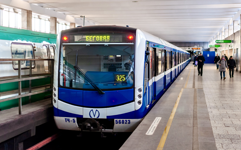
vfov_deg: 23.7
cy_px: 70
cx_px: 120
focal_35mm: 55
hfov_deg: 37.2
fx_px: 358
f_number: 2.2
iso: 400
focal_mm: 35
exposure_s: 1/160
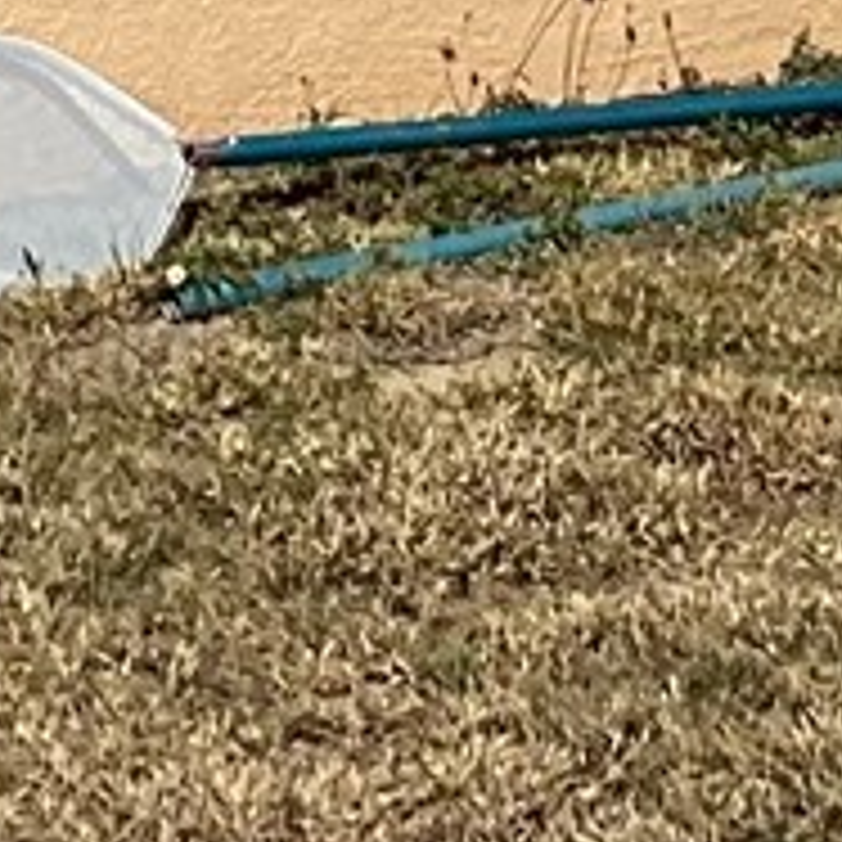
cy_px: -1162
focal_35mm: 234
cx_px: 1301
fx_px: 6440
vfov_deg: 7.1
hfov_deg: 7.3
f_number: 2.4
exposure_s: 1/2915
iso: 25
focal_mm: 3.3
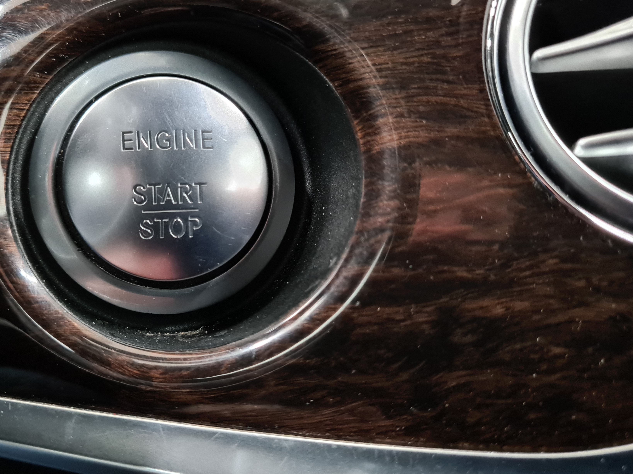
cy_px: 230
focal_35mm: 32
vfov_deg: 44.2
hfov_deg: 56.4
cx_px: 257
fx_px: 585
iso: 800
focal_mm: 5.4
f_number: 1.8
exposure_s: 1/25
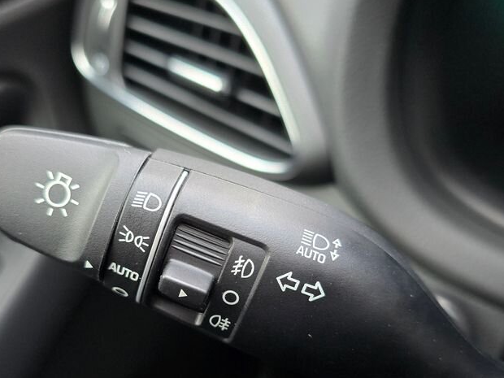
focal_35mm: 38
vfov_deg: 37.3
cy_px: 257
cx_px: 215
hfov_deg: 48.8
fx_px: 553
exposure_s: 1/120
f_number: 1.7
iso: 640
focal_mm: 6.3
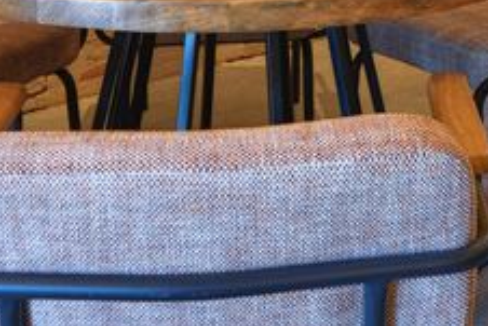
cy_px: -270
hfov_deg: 29.2
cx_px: 365
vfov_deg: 16.6
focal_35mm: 68
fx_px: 922
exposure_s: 1.3
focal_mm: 16
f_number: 8
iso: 100
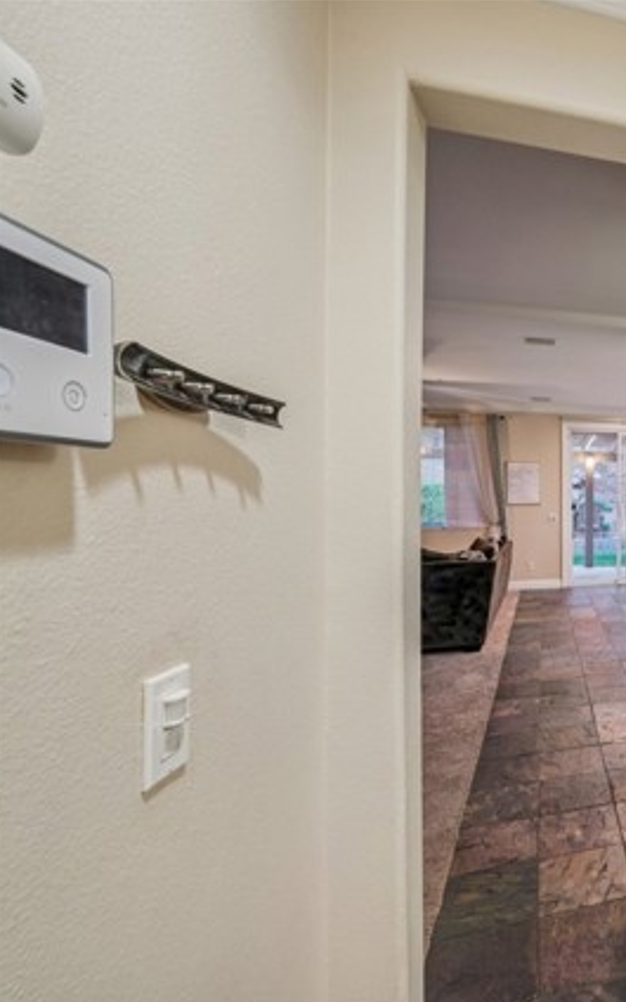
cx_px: 744
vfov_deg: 85.1
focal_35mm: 20
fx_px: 546
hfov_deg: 41.5
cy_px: 501
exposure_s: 1/5
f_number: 8
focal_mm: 13
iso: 400
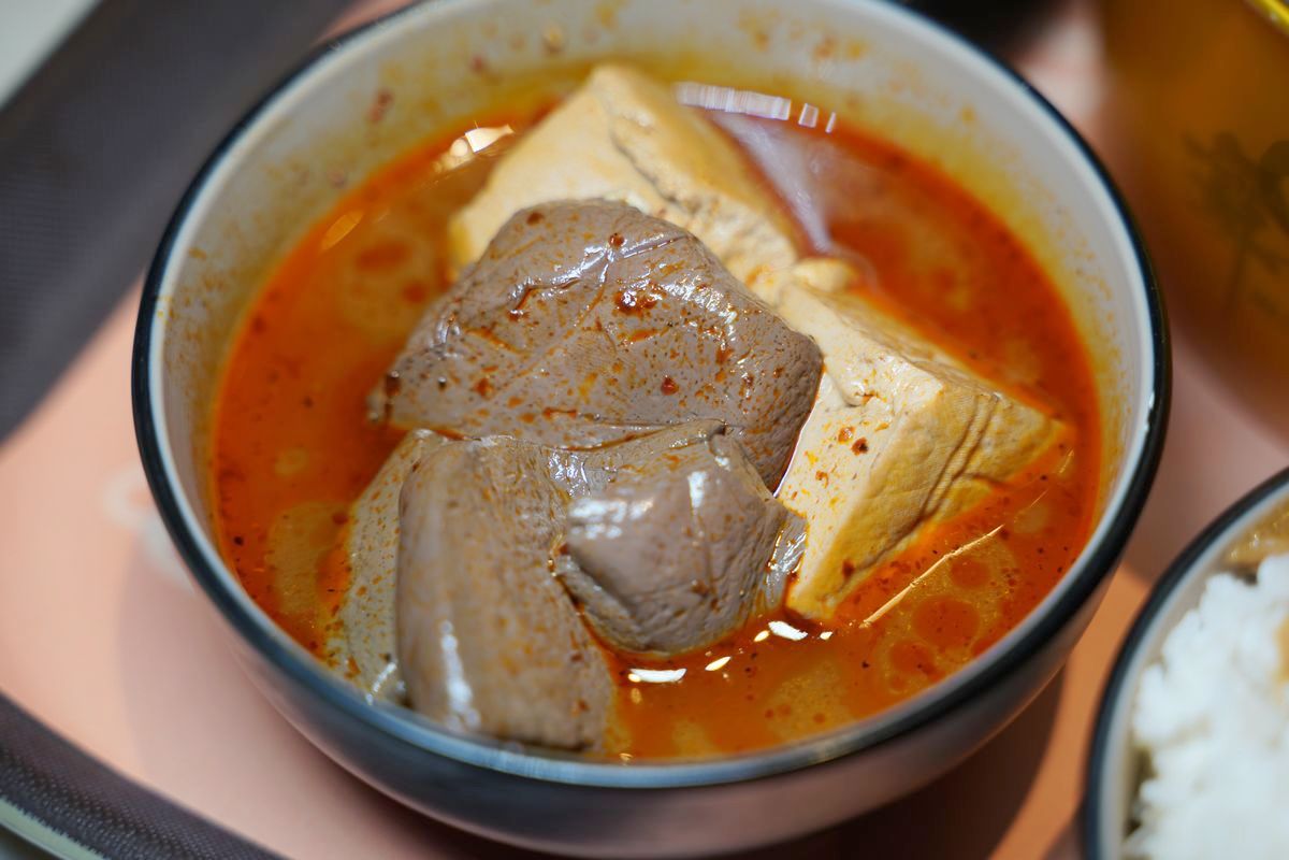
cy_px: 430
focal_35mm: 75
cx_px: 644
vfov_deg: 18.2
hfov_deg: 27.0
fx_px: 2685
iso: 200
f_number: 4
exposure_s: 1/80
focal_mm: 75
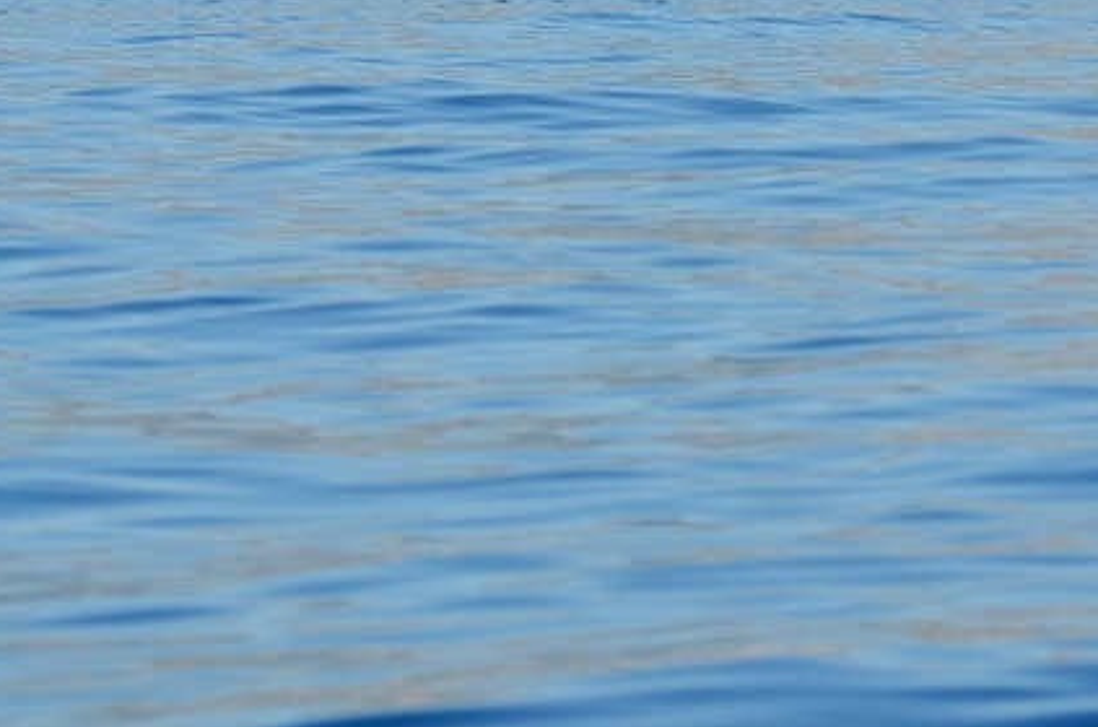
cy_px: -77
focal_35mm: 602
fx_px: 18320
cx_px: 785
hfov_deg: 3.4
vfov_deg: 2.3
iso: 400
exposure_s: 1/2000
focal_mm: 170
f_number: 5.6
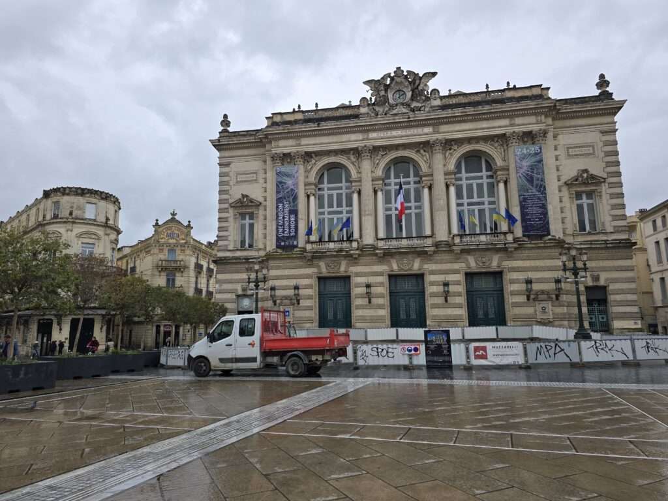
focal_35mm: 23
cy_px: 250
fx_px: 444
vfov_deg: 58.9
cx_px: 334
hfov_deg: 73.9
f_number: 1.7
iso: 12
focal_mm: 6.3
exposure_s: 1/565
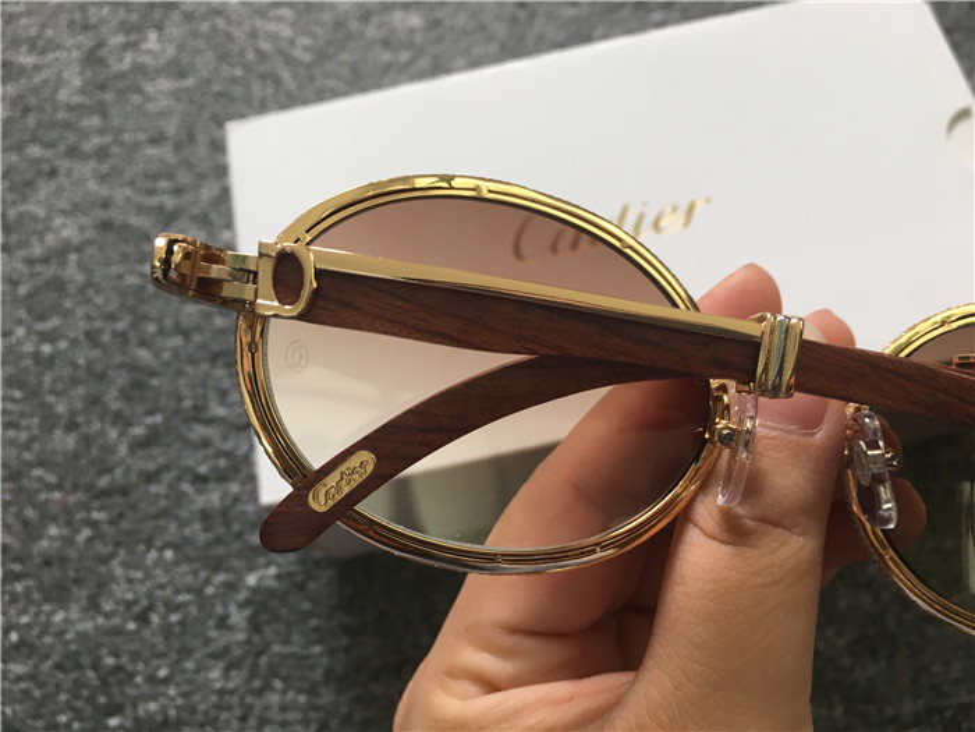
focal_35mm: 29
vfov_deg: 48.2
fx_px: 817
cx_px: 488
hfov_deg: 61.7
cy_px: 366
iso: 32
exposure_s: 1/33
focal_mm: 4.15
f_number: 2.2
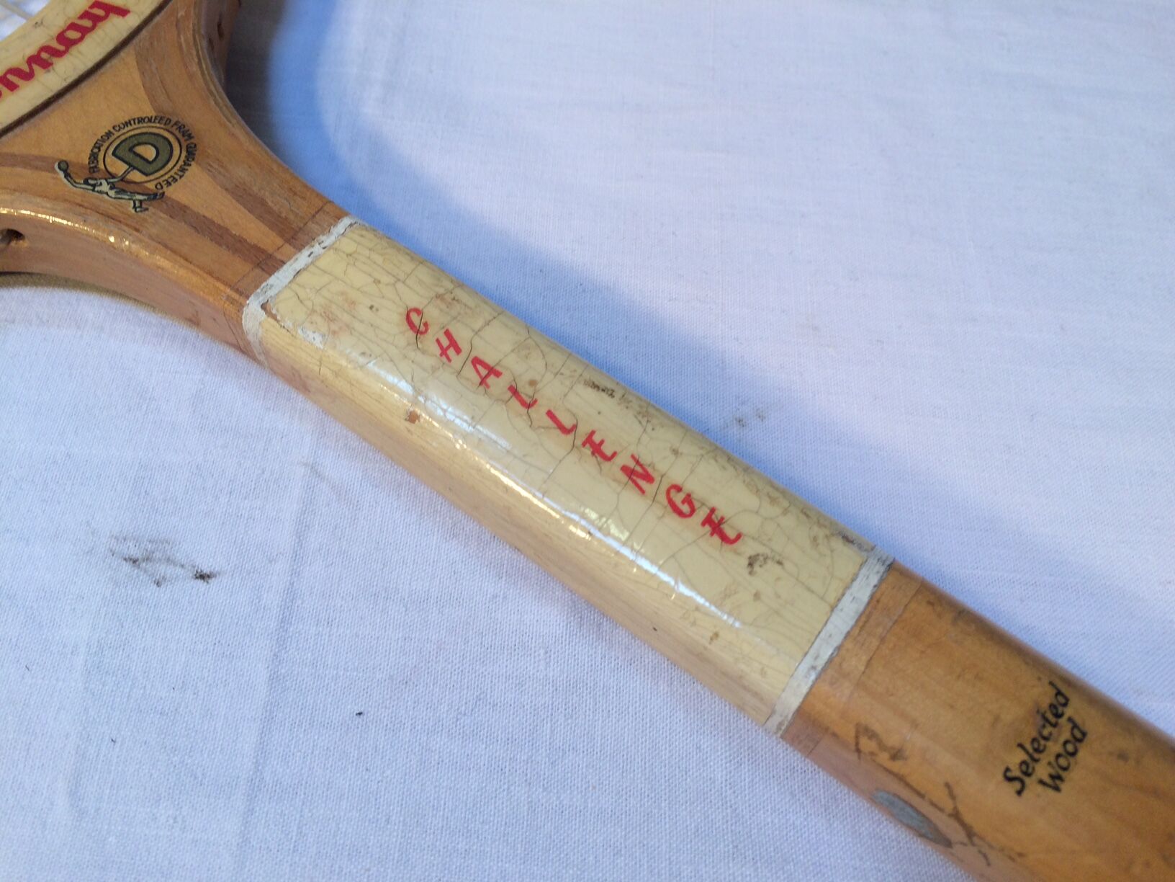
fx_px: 984
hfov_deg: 61.7
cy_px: 441
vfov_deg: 48.2
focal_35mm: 29
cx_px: 588
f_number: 2.2
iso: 50
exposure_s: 1/100
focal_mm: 4.15
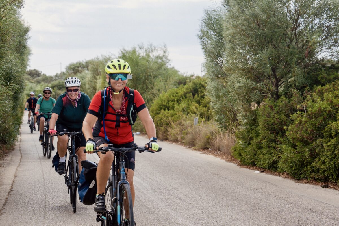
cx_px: 170
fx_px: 989
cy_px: 113
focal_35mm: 105
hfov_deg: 19.5
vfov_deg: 13.0
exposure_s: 1/500
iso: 160
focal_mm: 70
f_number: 5
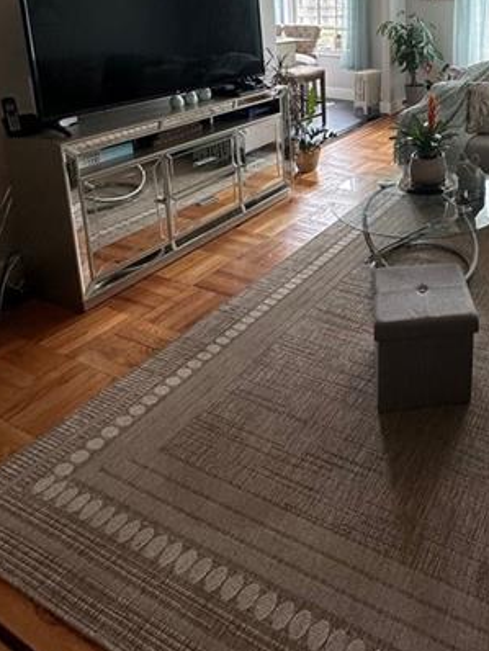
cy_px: 87
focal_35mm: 27
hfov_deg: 45.7
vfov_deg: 57.7
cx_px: 455
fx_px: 508
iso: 64
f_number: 2.2
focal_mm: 2.22
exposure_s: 1/120
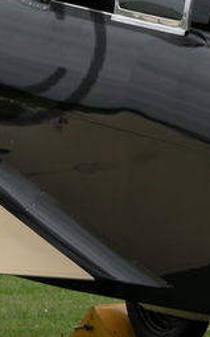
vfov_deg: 5.0
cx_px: 17
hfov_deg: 3.2
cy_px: 40
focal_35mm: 416
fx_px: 3816
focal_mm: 31.9
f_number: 5.4
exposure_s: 1/413
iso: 100
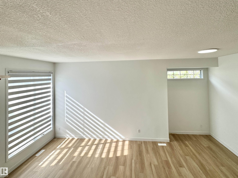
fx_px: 96
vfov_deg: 85.7
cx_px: 119
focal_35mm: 14
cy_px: 89
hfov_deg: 102.1
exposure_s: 1/230
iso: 40
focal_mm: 2.22
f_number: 2.2
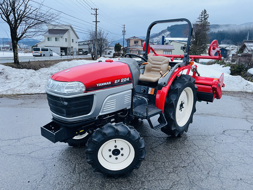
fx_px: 190
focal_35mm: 26
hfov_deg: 67.3
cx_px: 126
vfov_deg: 53.1
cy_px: 95
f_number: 1.6
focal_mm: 5.1
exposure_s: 1/60
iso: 320
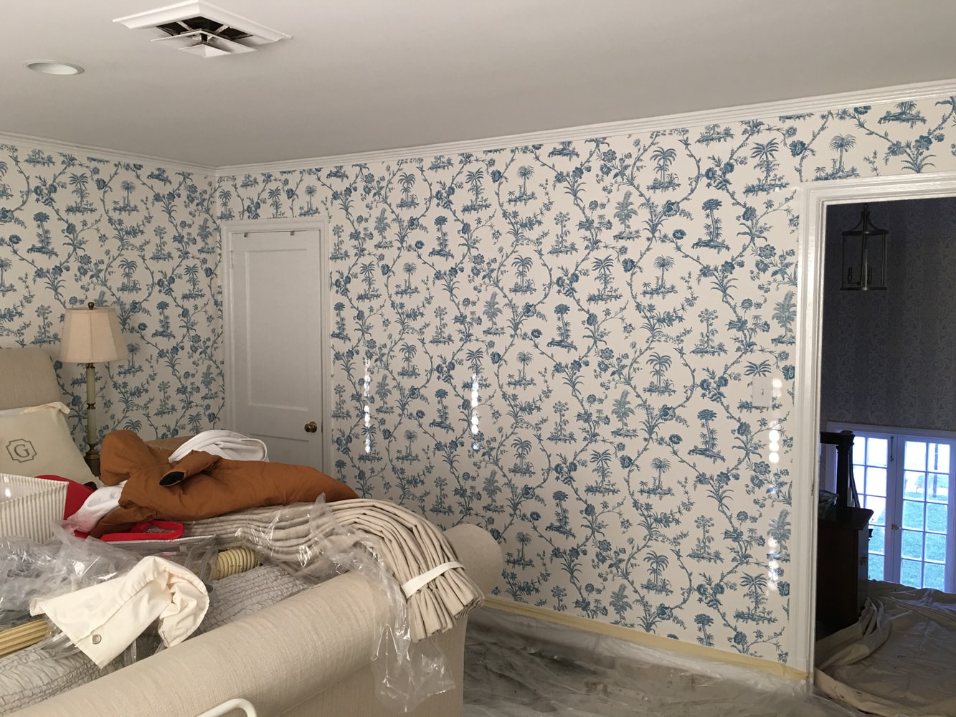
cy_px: 358
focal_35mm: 29
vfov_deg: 48.2
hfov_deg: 61.7
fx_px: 801
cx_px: 478
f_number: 2.2
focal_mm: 4.15
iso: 40
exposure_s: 1/15
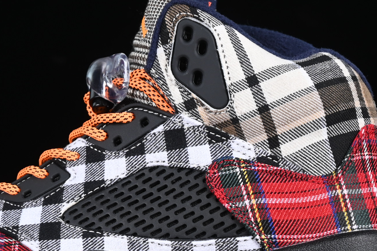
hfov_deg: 12.8
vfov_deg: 8.6
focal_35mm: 160
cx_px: 118
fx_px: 1675
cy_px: 177
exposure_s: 1/80
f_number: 6.3
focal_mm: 50
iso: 160
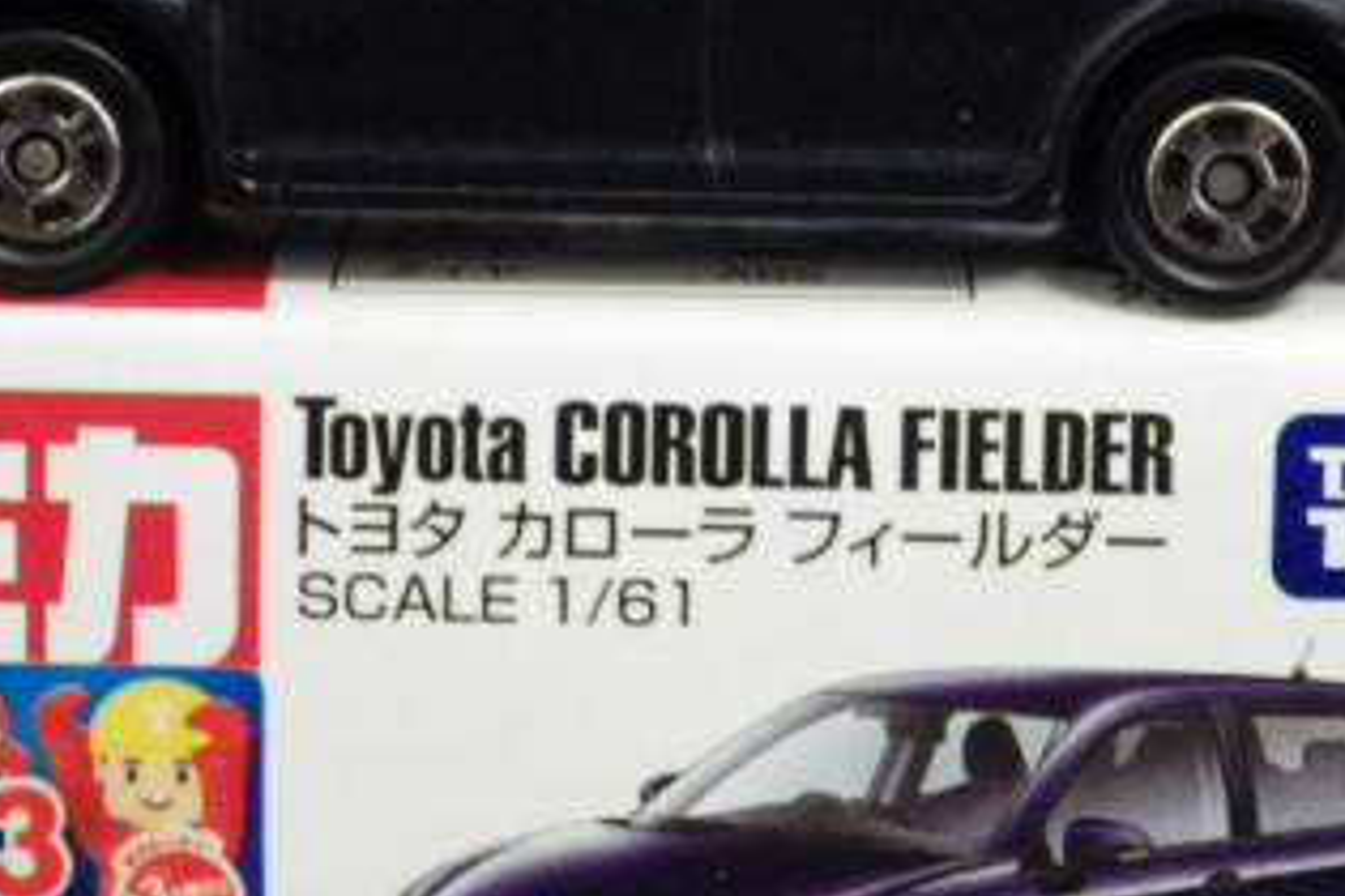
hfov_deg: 13.7
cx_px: 739
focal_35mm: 150
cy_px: 491
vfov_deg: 9.1
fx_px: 5604
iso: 1000
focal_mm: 12.8
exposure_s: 1/25
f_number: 4.2
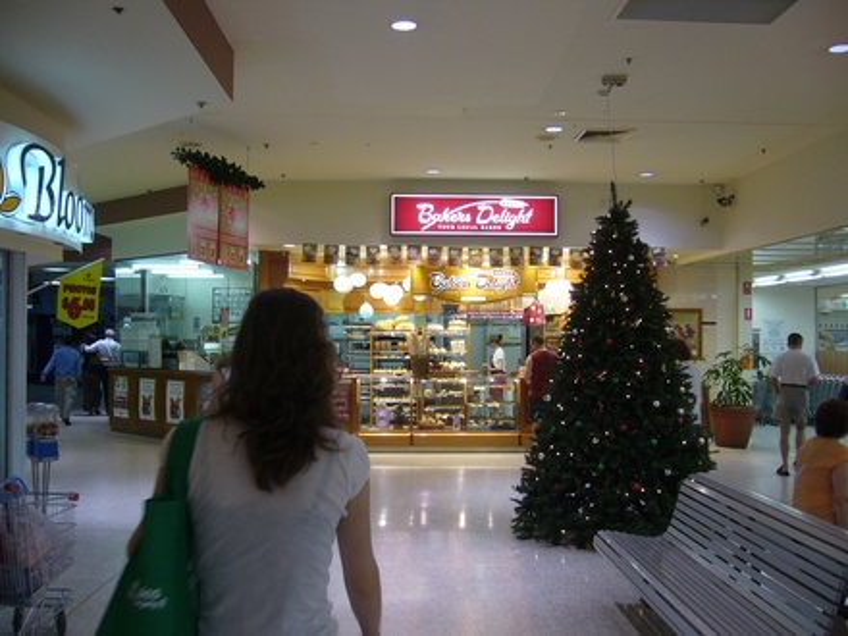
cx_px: 424
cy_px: 318
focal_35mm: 35
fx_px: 857
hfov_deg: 52.6
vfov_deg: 40.7
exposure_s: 1/25
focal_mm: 5.8
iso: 100
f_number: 2.8
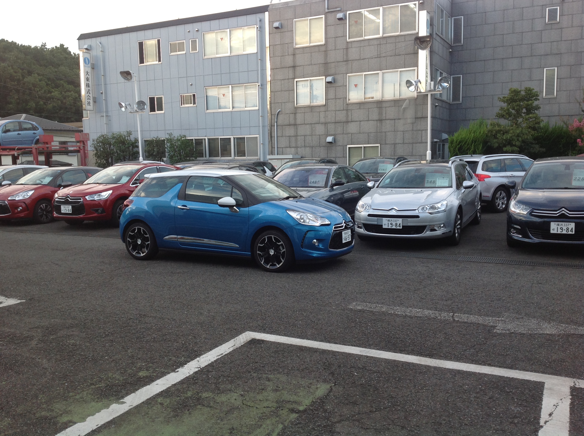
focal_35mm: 35
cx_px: 292
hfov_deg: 52.7
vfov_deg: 40.6
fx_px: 590
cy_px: 218
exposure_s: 1/144
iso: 50
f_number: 2.4
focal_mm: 4.28
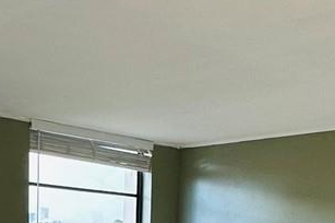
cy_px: 386
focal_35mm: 76
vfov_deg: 15.6
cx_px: 63
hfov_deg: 26.2
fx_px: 706
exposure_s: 1/120
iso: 50
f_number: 2.2
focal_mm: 2.22
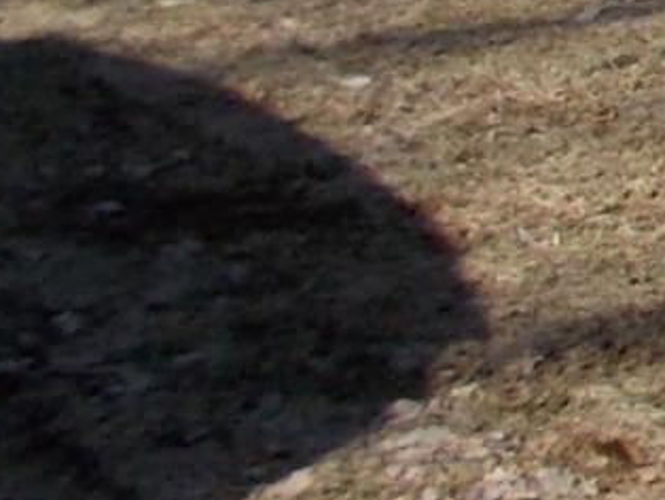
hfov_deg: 8.6
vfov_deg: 7.3
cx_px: 2008
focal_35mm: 189
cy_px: -790
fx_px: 3634
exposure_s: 1/800
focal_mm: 4.1
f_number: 3.3
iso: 80
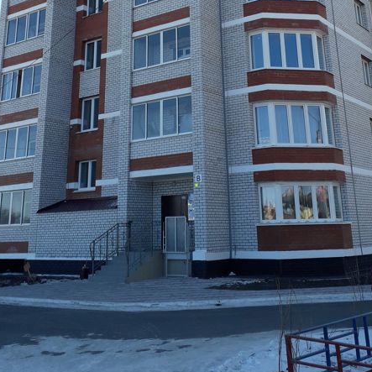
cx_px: 195
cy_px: 24
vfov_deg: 34.3
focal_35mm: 46
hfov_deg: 36.8
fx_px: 559
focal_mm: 3.6
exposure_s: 1/970
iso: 40
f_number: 1.9
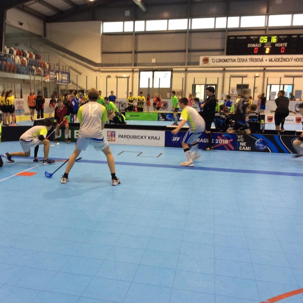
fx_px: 376
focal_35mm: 38
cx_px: 111
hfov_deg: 43.5
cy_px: 152
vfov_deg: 43.9
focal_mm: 3.3
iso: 50
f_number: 2.4
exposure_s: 1/25
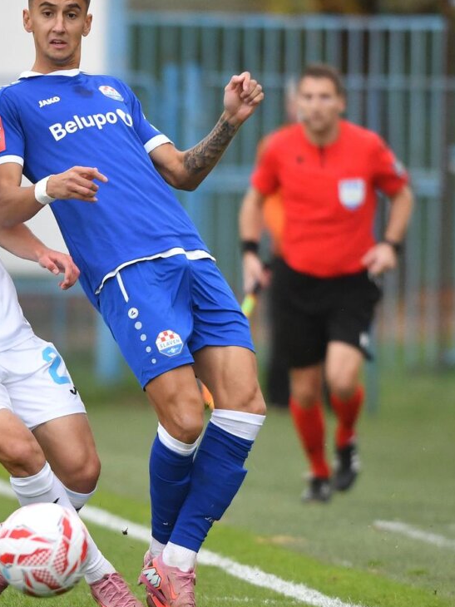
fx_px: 10188
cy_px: 289
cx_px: -27
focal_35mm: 581
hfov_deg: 2.6
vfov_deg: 3.4
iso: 800
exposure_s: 1/1250
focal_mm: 350
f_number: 4
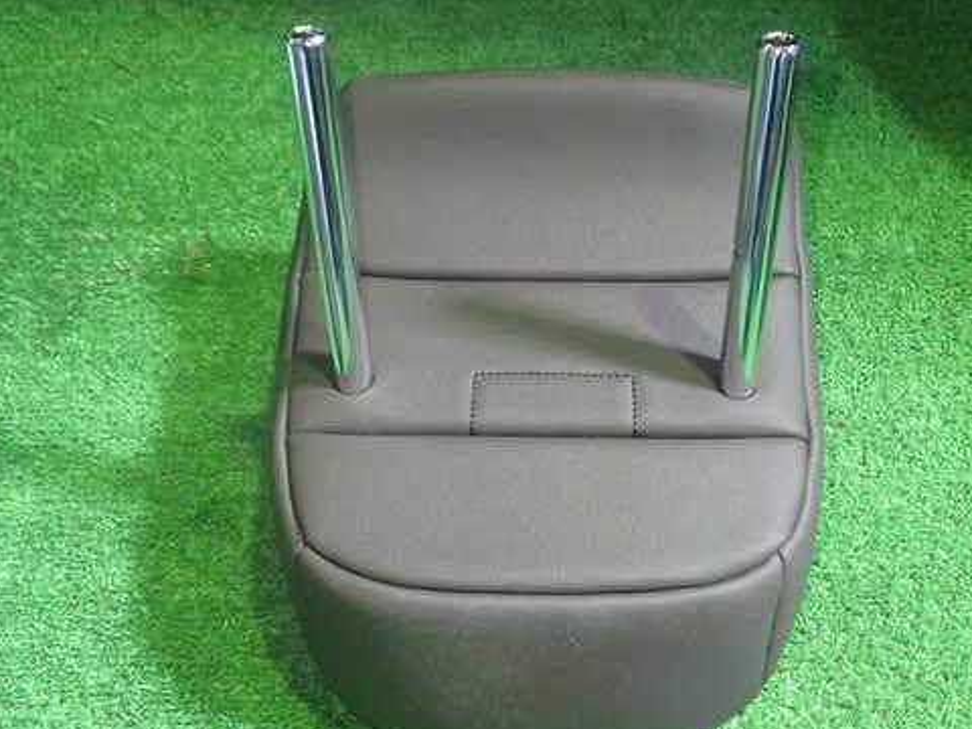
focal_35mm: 40
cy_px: 356
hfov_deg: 46.6
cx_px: 559
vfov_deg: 36.0
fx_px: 1123
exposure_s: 1/30
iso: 640
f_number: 2.4
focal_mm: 5.79
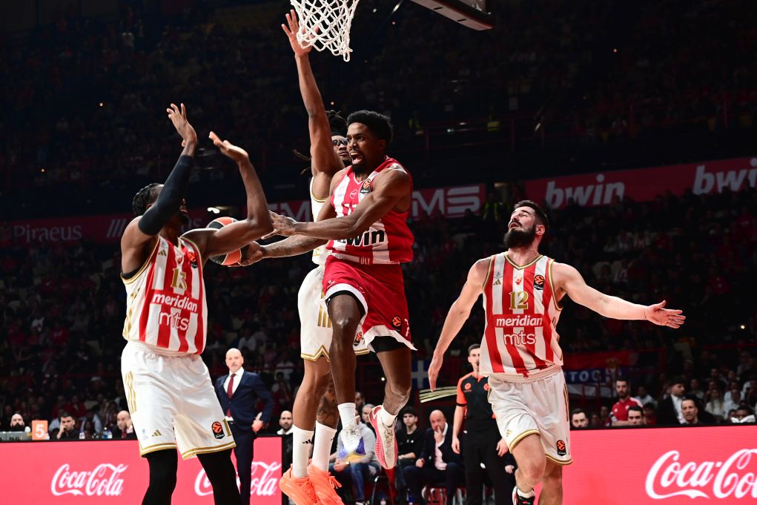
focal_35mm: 70
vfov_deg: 19.5
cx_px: 378
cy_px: 252
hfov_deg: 28.8
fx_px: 1472
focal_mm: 70
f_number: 4
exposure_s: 1/640
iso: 2500
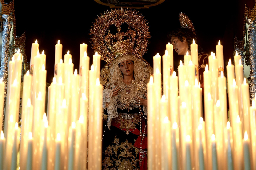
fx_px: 746
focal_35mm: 105
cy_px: 85
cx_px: 128
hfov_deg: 19.5
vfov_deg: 13.0
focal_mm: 105
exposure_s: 1/125
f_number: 1.4
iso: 1250
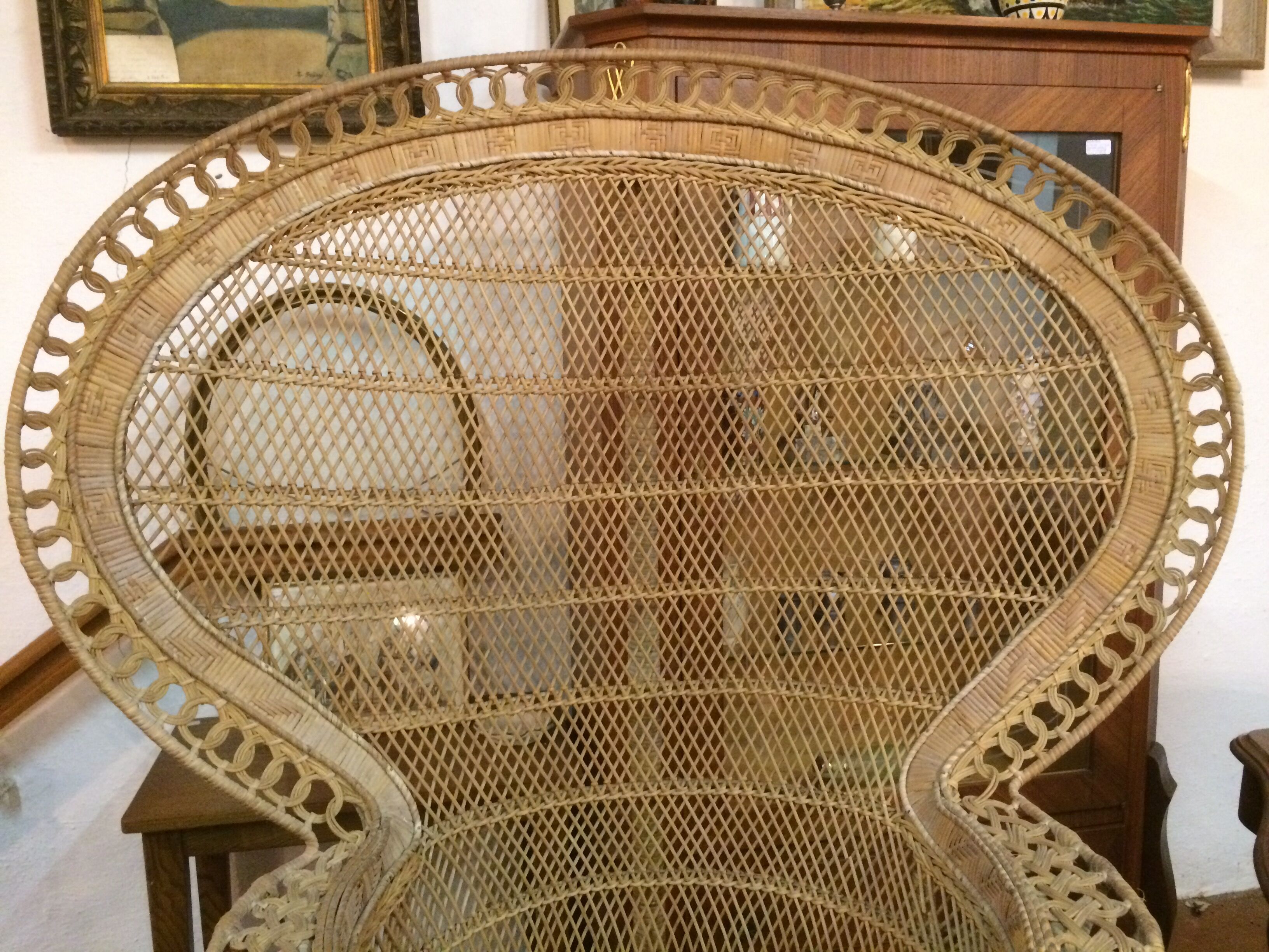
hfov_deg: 61.7
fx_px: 1063
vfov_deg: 48.2
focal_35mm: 29
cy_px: 476
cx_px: 634
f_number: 2.2
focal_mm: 4.15
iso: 320
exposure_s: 1/17
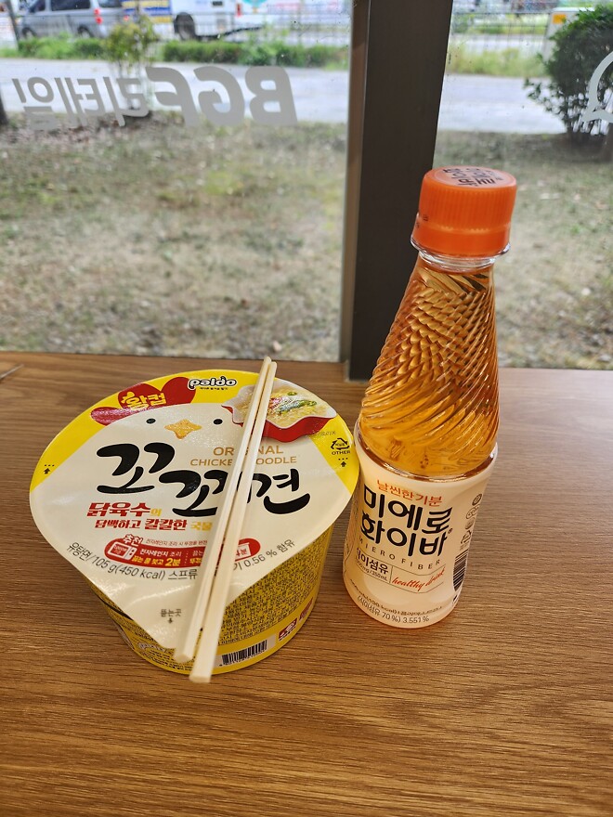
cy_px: 408
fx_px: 543
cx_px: 306
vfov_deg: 73.9
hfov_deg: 58.9
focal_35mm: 23
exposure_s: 1/120
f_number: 1.8
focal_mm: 5.4
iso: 40
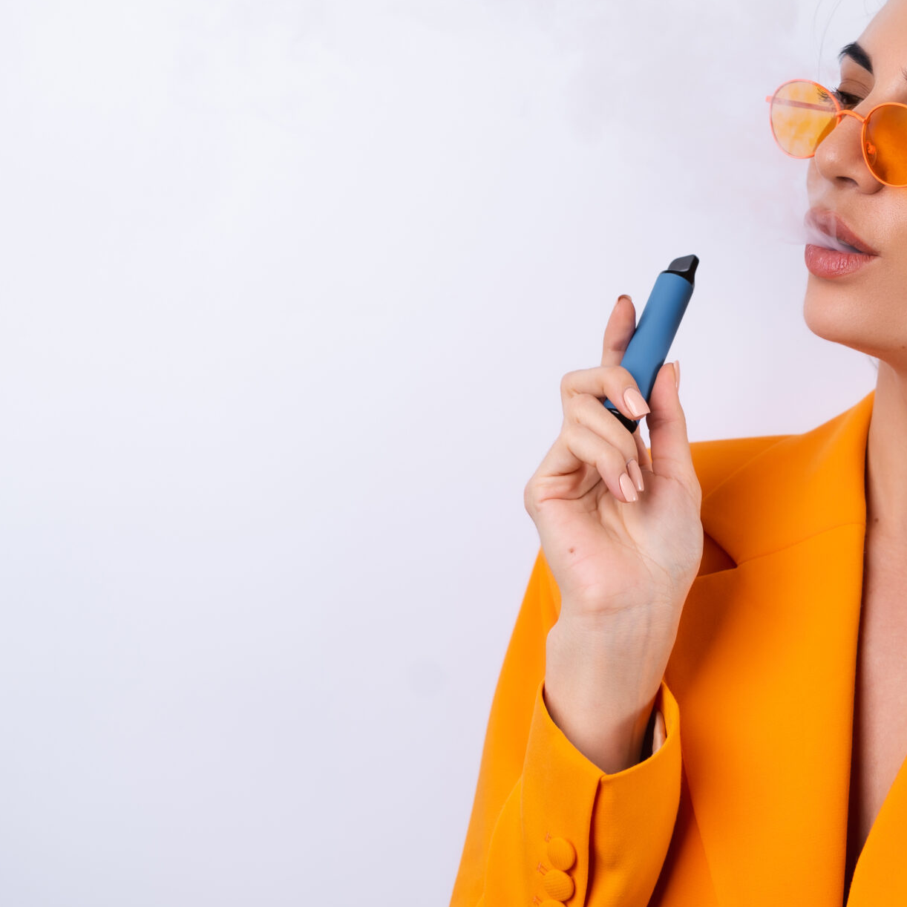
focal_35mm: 89
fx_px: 2638
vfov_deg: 19.5
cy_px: 314
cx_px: 725
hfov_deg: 19.3
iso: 100
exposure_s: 1/125
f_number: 4
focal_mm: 50
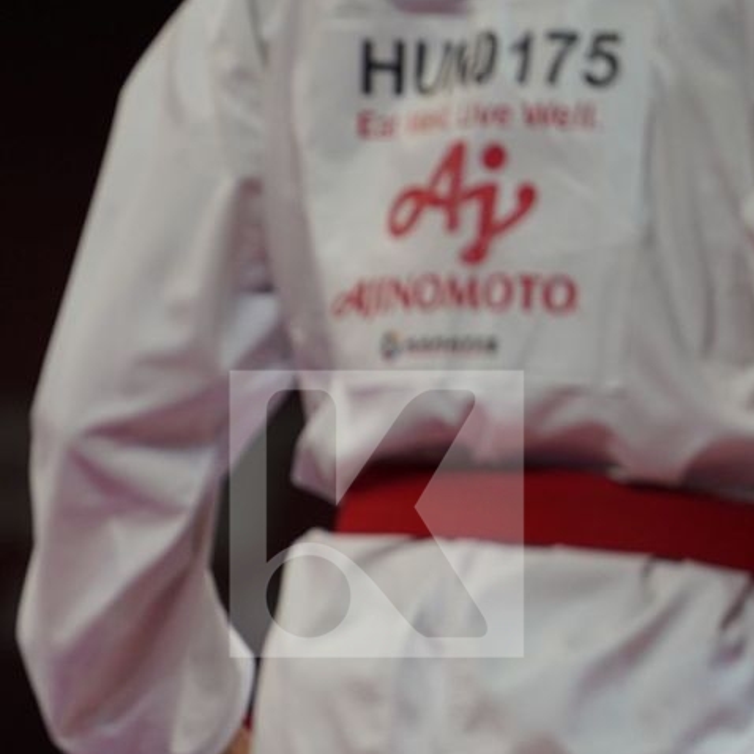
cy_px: 514
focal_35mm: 633
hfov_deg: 2.8
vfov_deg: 2.8
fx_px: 15599
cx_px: -158
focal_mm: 198
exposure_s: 1/1000
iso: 800
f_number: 2.8
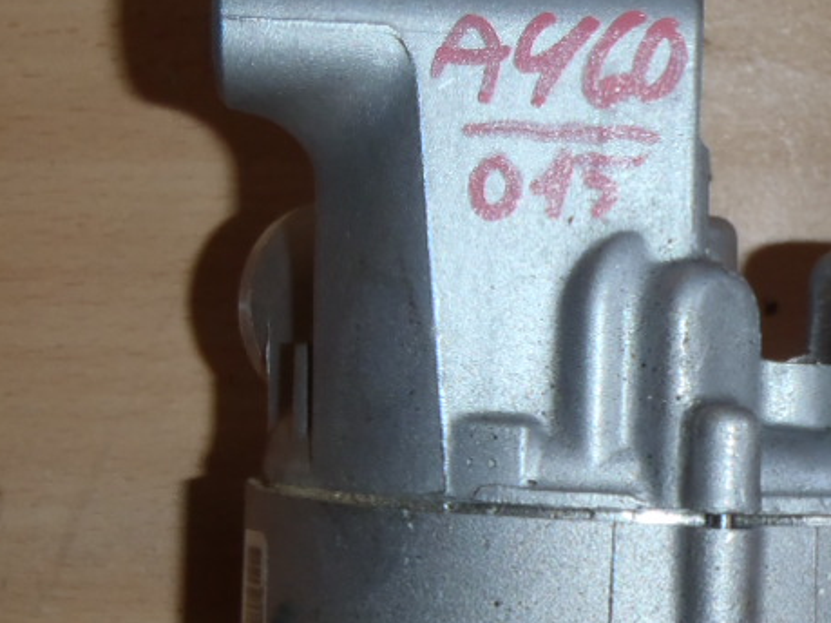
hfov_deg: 18.4
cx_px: 661
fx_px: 2544
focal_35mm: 106
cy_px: 761
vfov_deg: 13.5
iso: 100
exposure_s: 1/40
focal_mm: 6.83
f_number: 4.6
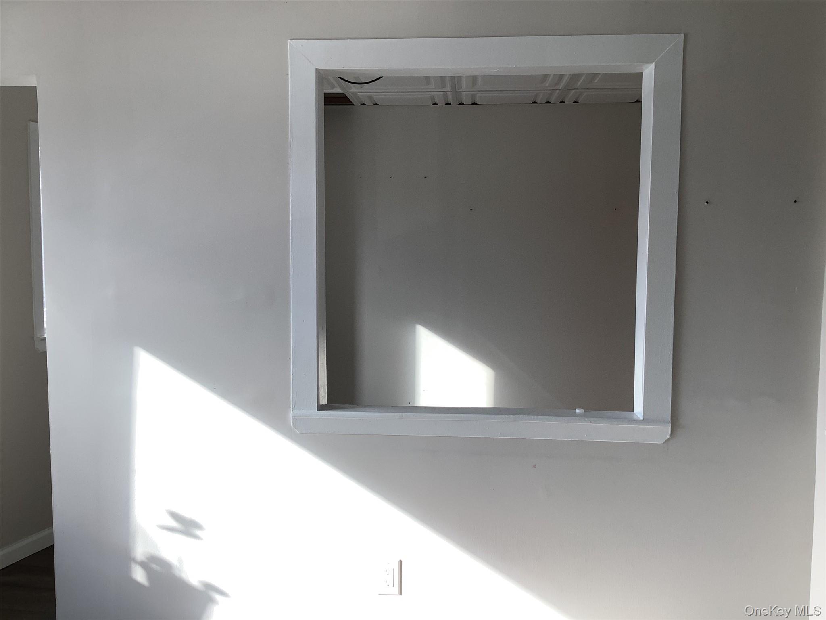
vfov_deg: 45.4
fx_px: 740
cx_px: 413
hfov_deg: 58.4
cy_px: 310
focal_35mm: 31
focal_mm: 3.3
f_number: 2.4
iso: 25
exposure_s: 1/123
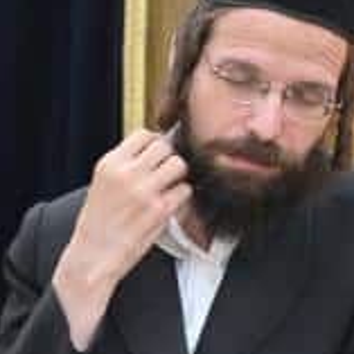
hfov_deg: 3.3
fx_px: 6074
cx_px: -327
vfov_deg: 3.3
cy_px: -33
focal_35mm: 525
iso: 800
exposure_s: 1/200
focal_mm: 95
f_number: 4
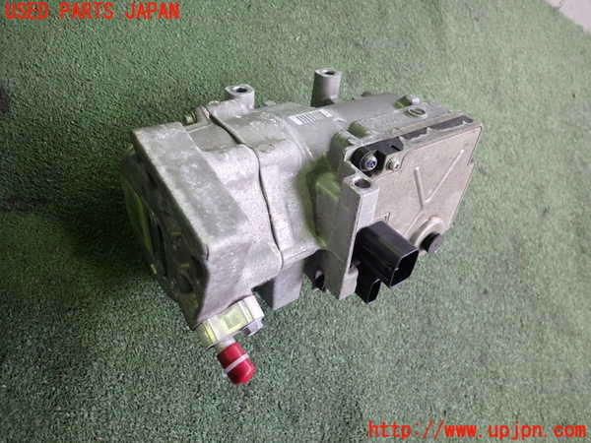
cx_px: 296
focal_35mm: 25
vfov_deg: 54.9
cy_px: 222
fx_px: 427
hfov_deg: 69.4
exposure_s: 1/30
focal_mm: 4.5
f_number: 2
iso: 200
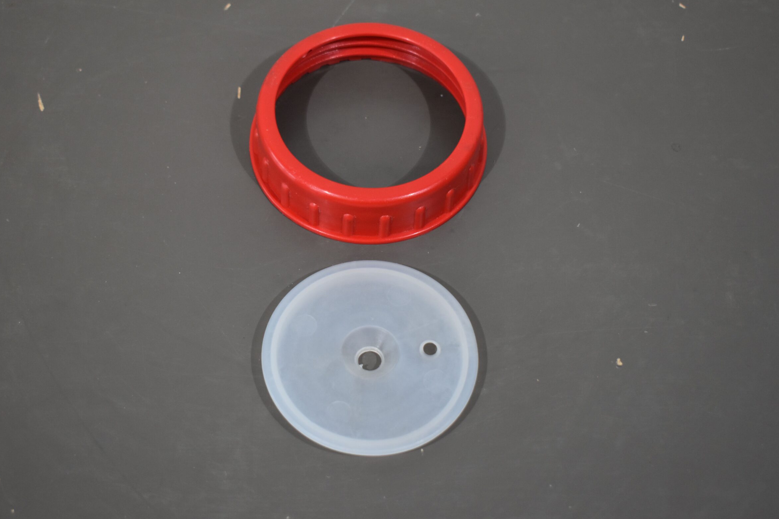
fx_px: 1341
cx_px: 371
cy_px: 238
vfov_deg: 21.9
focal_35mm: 62
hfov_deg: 32.4
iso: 800
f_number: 4.8
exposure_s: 1/160
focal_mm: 38
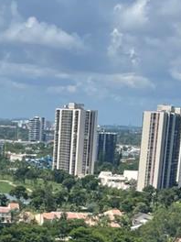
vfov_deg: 15.2
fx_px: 823
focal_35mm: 118
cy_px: 381
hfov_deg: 12.5
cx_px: 57
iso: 32
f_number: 1.6
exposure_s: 1/4000
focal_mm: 4.2
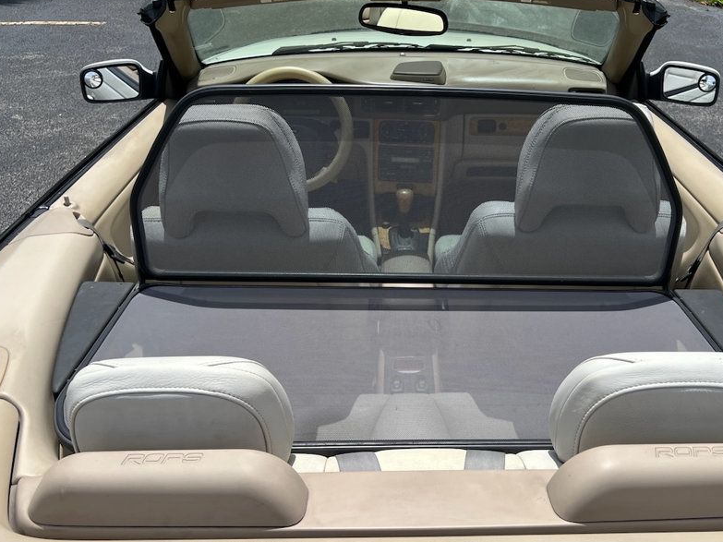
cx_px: 419
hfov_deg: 53.7
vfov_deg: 41.8
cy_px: 283
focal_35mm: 34
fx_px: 710
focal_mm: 5.7
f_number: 1.5
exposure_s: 1/6579
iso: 50
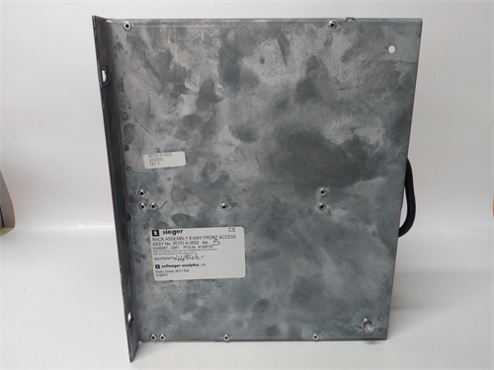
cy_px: 185
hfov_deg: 65.3
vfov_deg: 51.4
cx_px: 247
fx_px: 385
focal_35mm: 27
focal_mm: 3.79
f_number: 2
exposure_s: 1/30
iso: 190
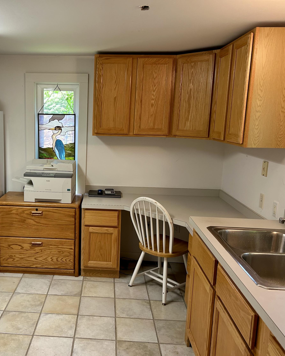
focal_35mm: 34
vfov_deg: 52.8
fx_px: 359
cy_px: 179
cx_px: 76
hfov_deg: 42.2
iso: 125
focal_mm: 5.7
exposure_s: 1/120
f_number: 1.5
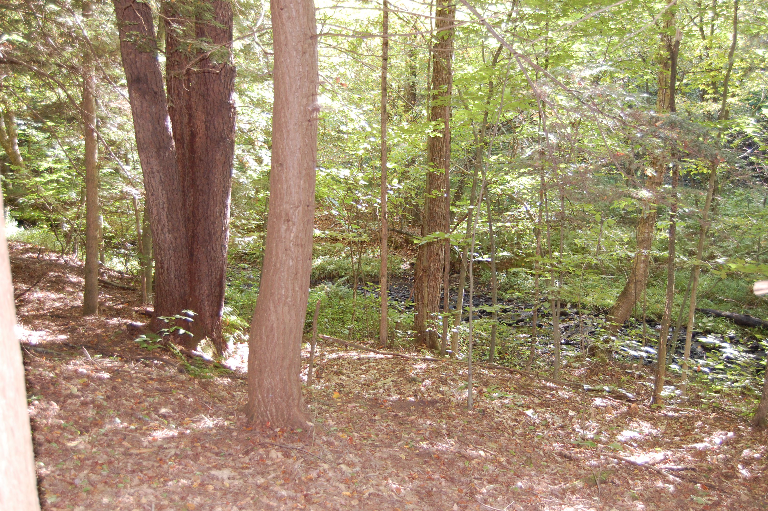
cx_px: 384
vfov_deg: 31.8
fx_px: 895
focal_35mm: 42
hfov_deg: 46.4
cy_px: 256
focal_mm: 28
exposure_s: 1/60
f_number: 4.2
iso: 800
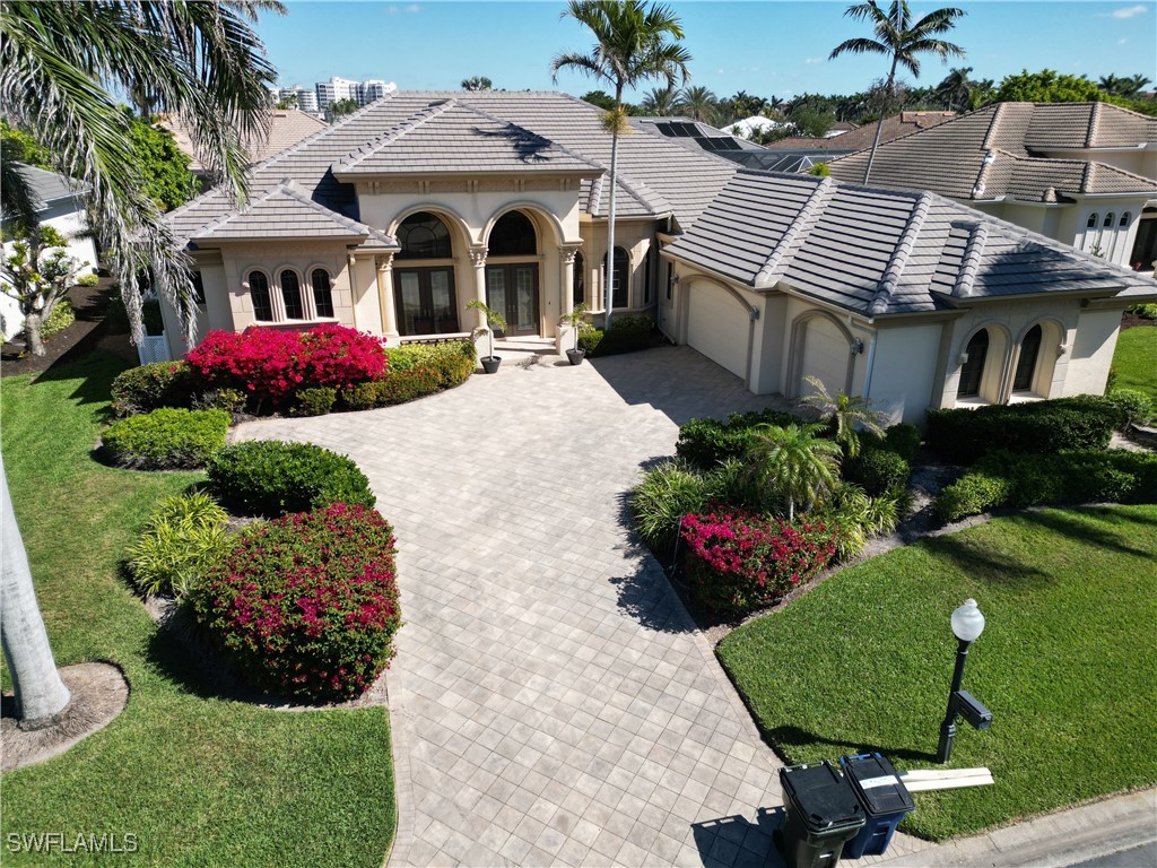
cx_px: 578
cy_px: 434
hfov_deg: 71.6
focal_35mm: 24
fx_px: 802
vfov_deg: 56.8
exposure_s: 1/3000
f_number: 1.7
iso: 130
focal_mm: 6.72
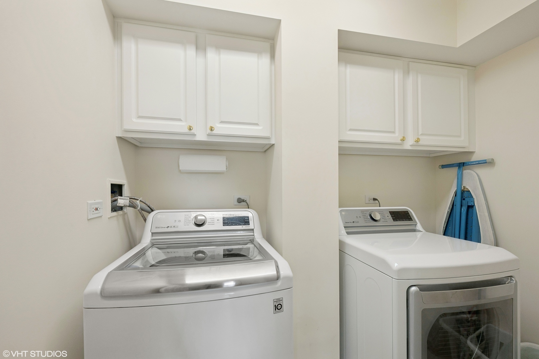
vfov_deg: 81.2
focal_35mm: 14
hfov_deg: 104.3
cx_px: 270
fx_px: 210
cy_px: 180
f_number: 9
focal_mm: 14
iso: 200
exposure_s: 1/640
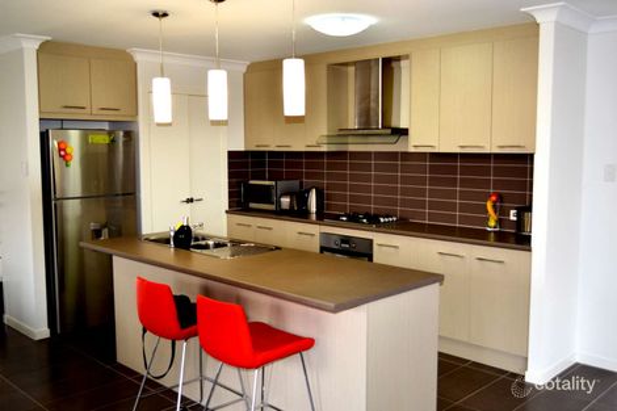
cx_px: 308
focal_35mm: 36
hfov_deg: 53.1
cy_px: 206
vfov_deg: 36.8
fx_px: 617
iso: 400
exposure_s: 1/100
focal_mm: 24
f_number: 4
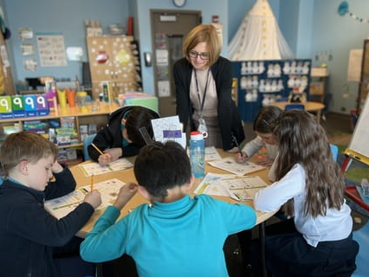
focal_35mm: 30
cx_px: 194
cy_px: 148
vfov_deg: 46.8
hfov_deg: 59.9
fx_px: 320
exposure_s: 1/120
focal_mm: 5.7
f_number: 1.5
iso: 80
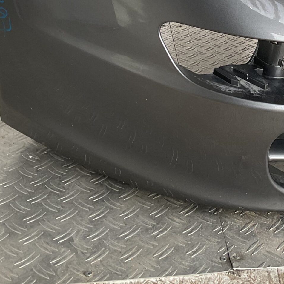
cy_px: 4
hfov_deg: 23.9
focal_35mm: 69
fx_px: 640
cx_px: 286
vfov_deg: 24.0
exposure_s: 1/167
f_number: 1.8
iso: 16
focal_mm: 3
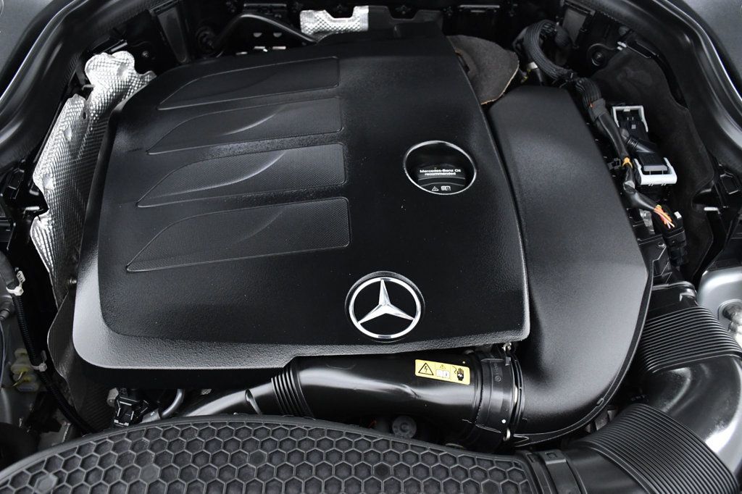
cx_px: 371
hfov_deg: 57.2
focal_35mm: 33
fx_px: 680
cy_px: 247
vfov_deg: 39.9
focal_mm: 22
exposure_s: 1/100
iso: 2500
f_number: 4
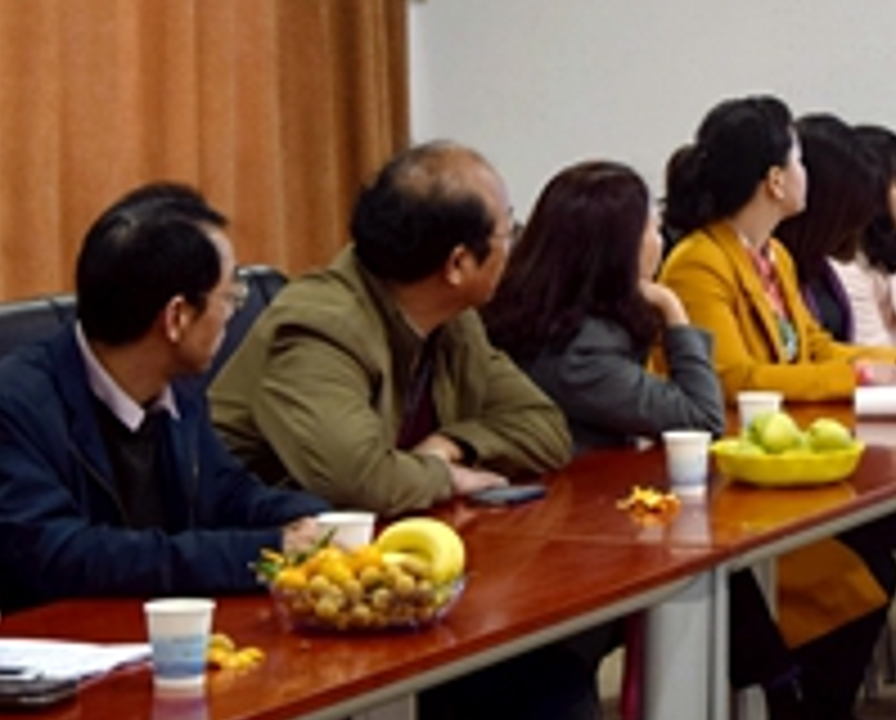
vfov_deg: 10.7
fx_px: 3826
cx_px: 1004
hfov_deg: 13.1
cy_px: 230
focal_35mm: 144
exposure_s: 1/50
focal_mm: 34
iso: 400
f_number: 4.2
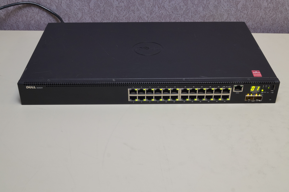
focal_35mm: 45
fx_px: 361
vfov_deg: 29.9
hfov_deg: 43.6
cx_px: 144
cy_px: 96
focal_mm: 30
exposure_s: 1/4
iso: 400
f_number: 11
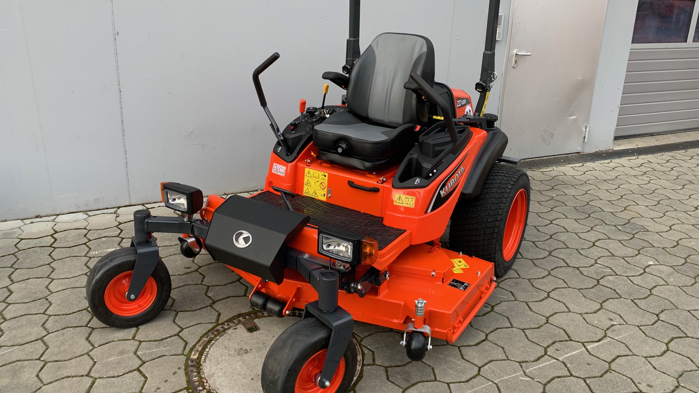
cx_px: 356
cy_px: 170
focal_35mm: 29
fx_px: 538
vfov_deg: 40.1
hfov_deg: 66.1
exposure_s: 1/164
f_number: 1.8
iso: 25
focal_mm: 4.25
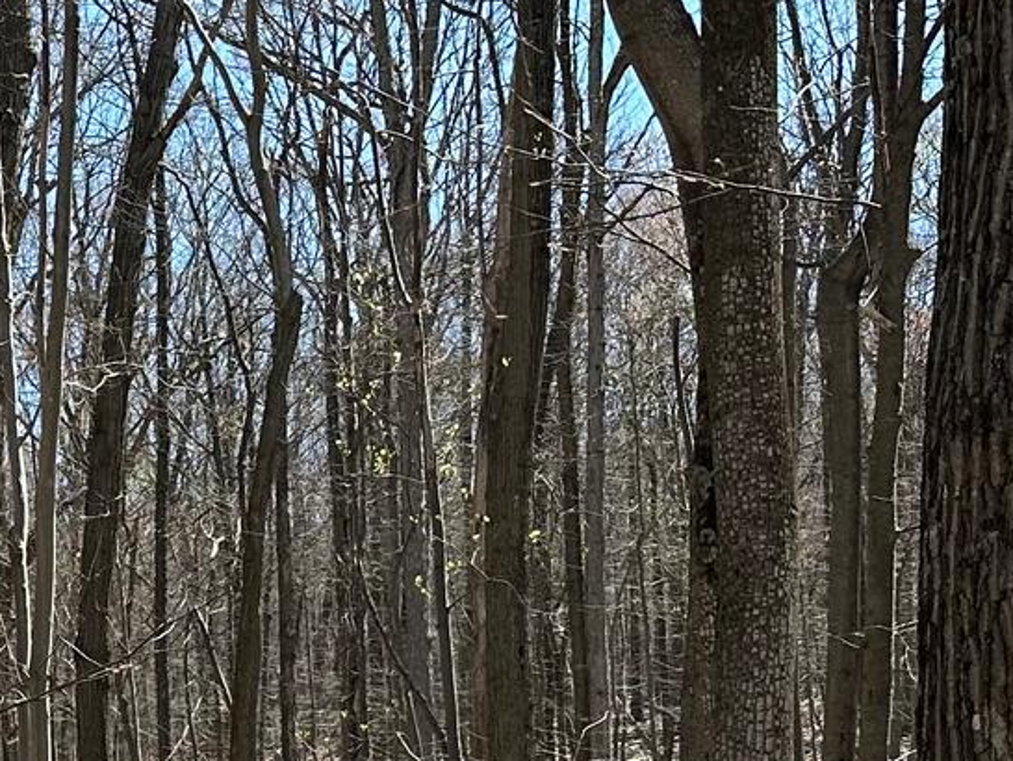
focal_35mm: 90
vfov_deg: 15.5
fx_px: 2635
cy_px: 1021
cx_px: -481
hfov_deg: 19.2
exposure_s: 1/1613
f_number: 1.78
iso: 80
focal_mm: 6.86
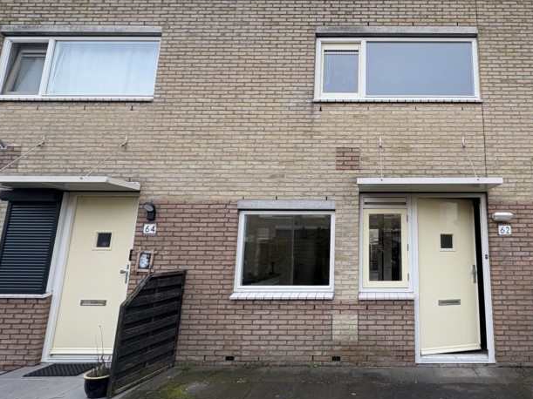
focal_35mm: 22
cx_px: 377
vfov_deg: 61.0
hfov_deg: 72.8
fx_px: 339
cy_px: 188
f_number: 2.2
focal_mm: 2.22
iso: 40
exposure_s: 1/99
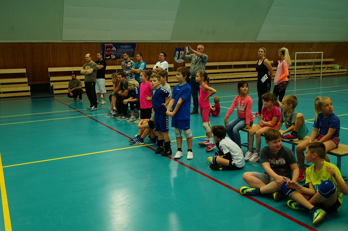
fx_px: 348
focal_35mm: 36
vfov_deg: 36.8
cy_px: 116
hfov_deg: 53.2
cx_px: 174
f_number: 4
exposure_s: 1/60
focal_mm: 24
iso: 400
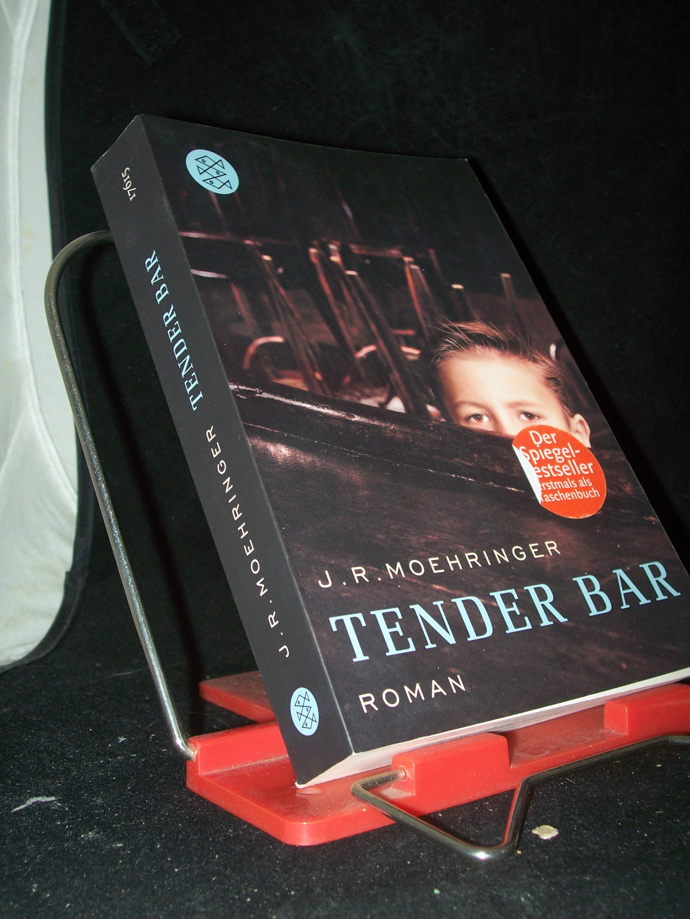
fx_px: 1116
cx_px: 345
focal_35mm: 42
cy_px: 460
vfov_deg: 44.8
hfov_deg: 34.3
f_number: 2.8
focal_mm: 7
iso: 80
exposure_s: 1/60
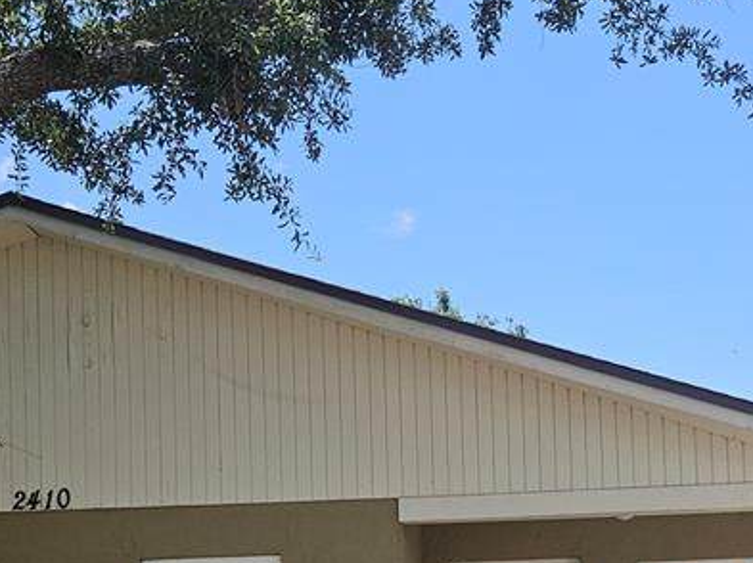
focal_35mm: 60
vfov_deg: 22.9
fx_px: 1304
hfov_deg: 32.0
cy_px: 619
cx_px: 483
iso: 25
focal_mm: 5.4
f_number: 1.8
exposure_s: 1/1238
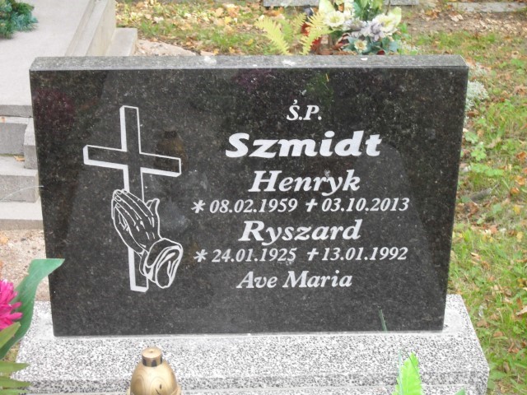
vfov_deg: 22.3
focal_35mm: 66
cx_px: 264
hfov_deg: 29.4
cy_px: 198
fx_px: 1005
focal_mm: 11.7
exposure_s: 1/60
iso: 200
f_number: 4.6
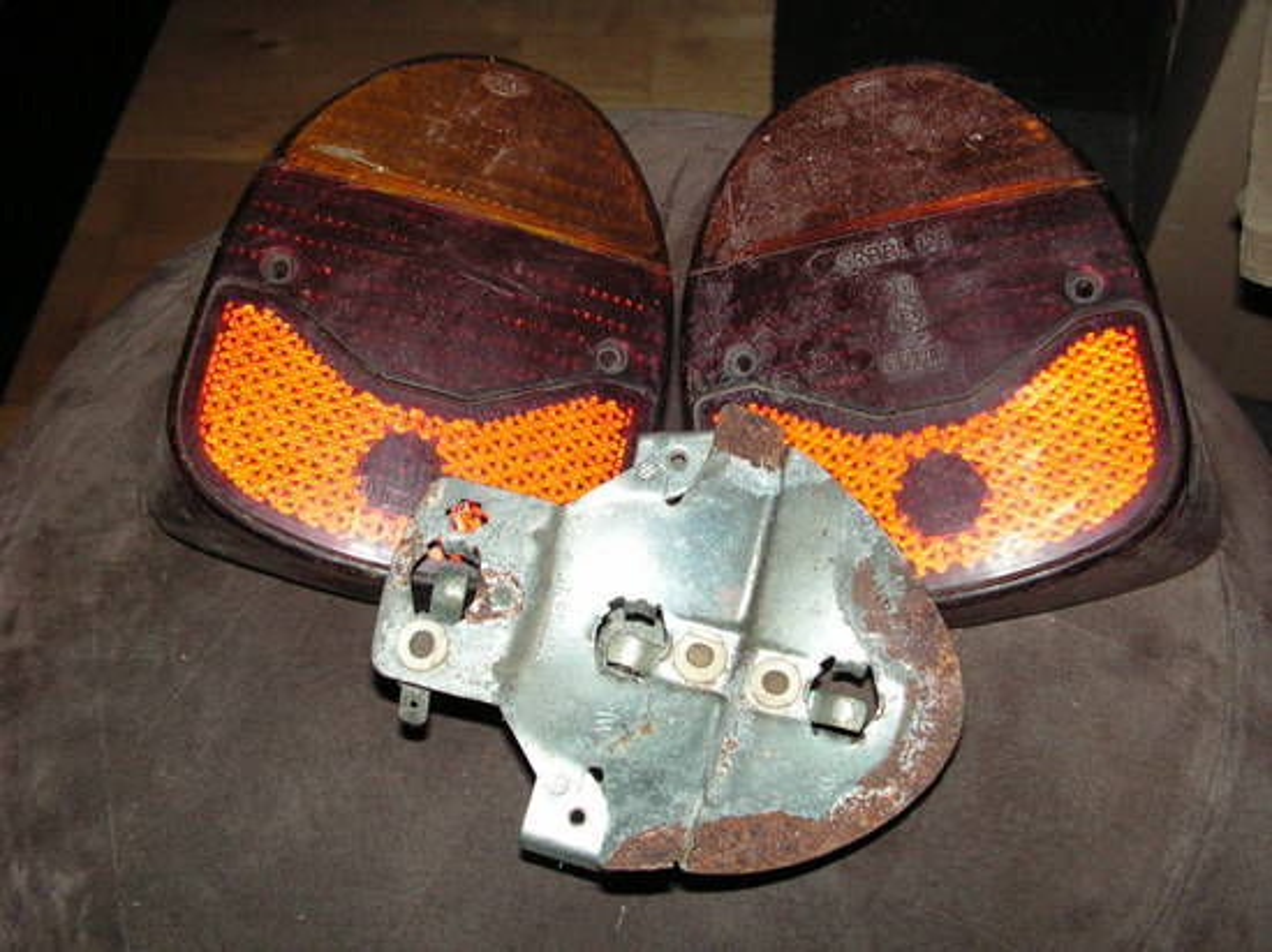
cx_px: 636
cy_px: 476
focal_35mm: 36
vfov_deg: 39.6
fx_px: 1322
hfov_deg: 51.4
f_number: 3.2
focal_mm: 6
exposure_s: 1/40
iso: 160
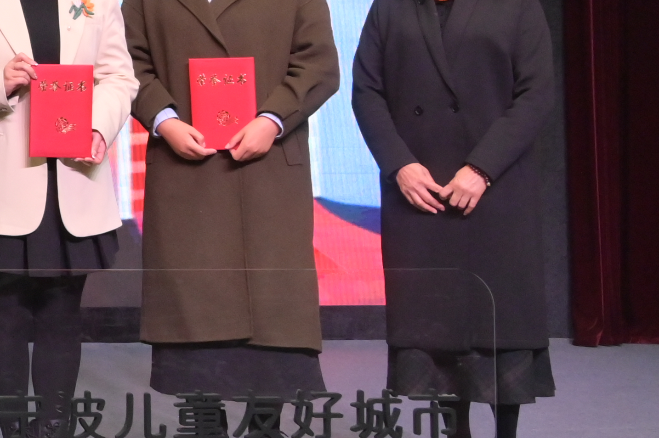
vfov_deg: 9.9
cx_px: -640
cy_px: -78
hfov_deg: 13.1
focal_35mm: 137
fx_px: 2508
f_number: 7.1
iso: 2500
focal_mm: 32.5
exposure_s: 1/125
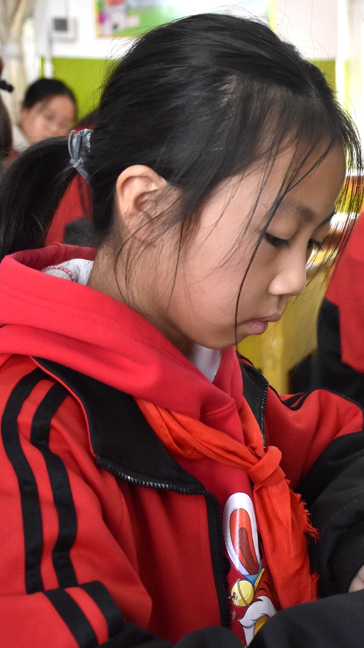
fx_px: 1407
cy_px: 350
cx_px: 420
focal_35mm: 82
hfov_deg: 14.3
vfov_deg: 25.9
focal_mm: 32
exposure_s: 1/125
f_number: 5.6
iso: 1600
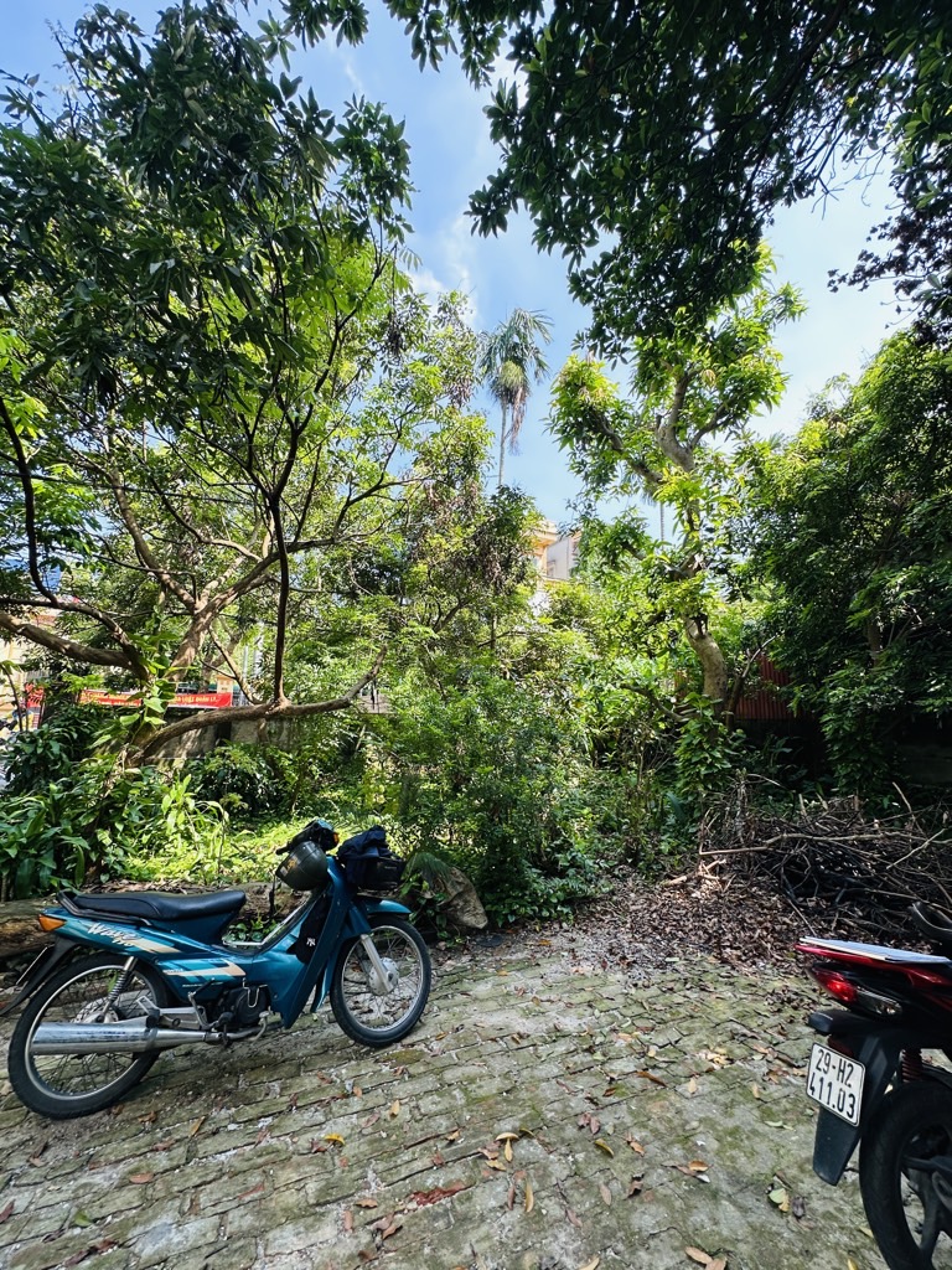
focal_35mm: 14
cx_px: 476
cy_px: 635
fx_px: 513
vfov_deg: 102.1
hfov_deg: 85.7
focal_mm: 2.22
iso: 40
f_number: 2.2
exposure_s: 1/229
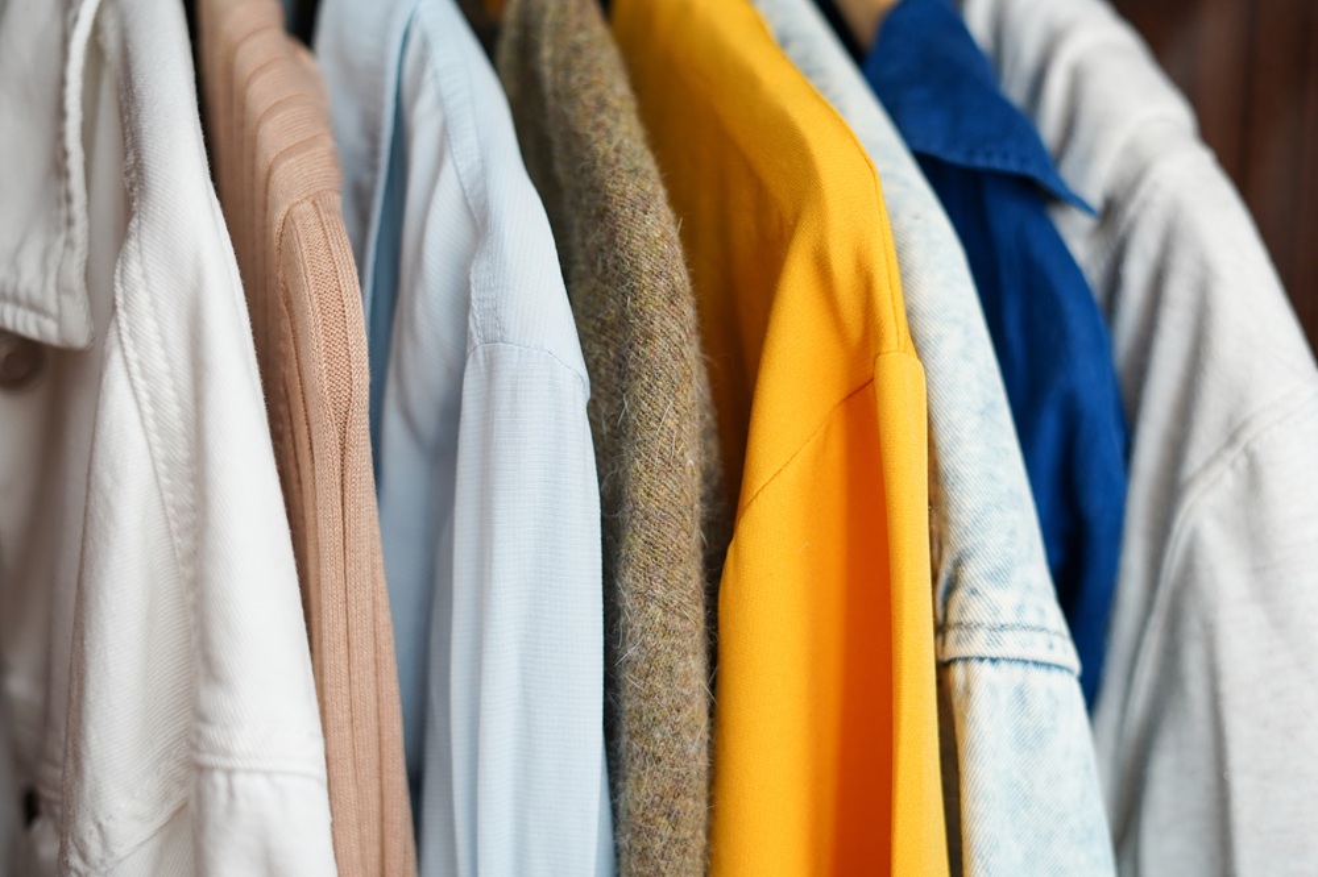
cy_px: 438
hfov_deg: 39.6
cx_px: 659
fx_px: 1830
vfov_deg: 27.0
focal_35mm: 50
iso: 800
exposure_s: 1/60
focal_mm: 50
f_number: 2.5
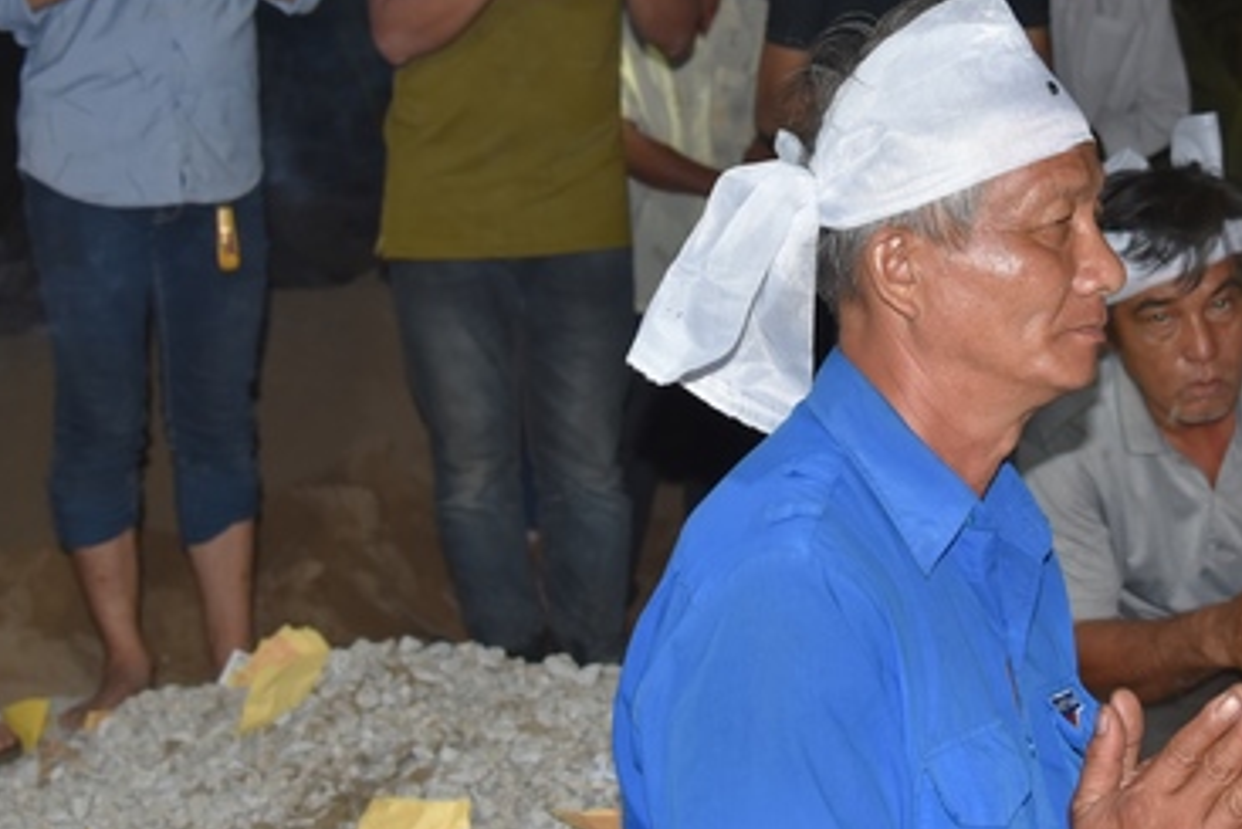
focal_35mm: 62
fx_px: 2140
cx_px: 839
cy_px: 156
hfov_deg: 32.1
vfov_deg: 21.6
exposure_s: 1/60
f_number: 4.5
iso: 640
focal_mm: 35
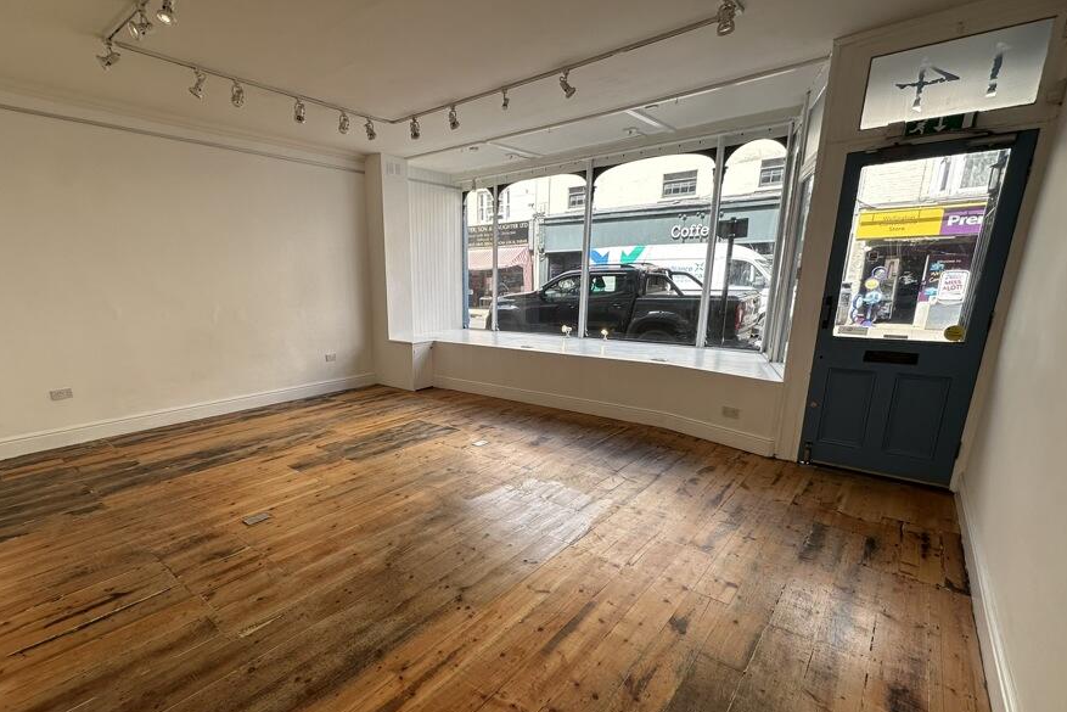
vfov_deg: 70.1
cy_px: 408
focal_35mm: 17
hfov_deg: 92.7
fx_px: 504
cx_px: 462
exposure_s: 1/393
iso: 40
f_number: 2.2
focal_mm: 2.22
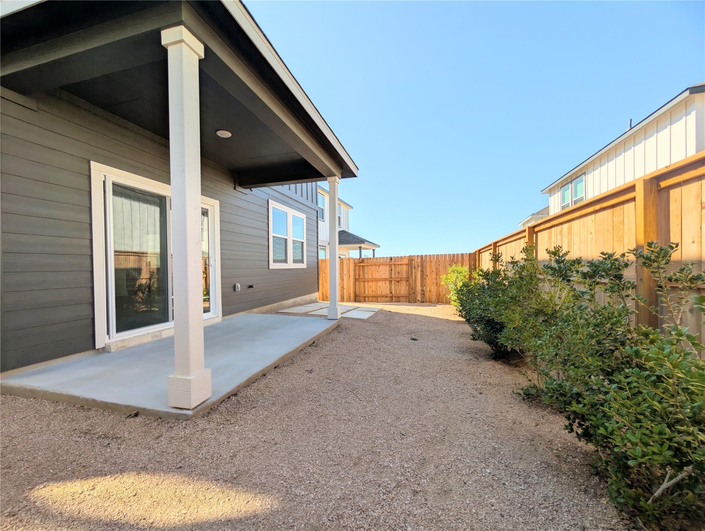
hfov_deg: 110.5
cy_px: 266
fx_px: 245
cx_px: 352
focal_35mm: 12
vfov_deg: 94.6
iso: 53
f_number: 1.7
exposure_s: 1/2967
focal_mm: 2.02
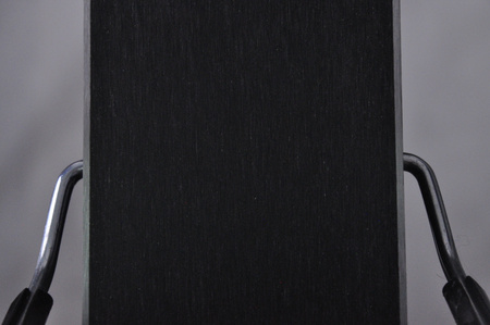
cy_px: 162
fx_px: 2141
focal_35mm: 158
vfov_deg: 8.7
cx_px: 245
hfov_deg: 13.1
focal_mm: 105
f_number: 11
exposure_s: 1/125
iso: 3200
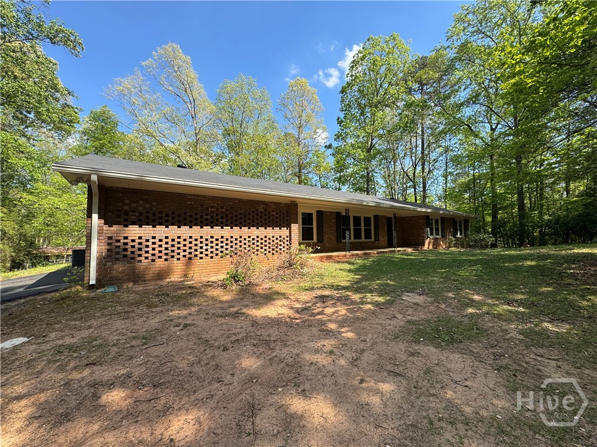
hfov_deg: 102.1
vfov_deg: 85.7
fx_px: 241
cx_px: 298
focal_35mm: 14
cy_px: 224
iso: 50
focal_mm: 2.22
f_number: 2.2
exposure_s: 1/771
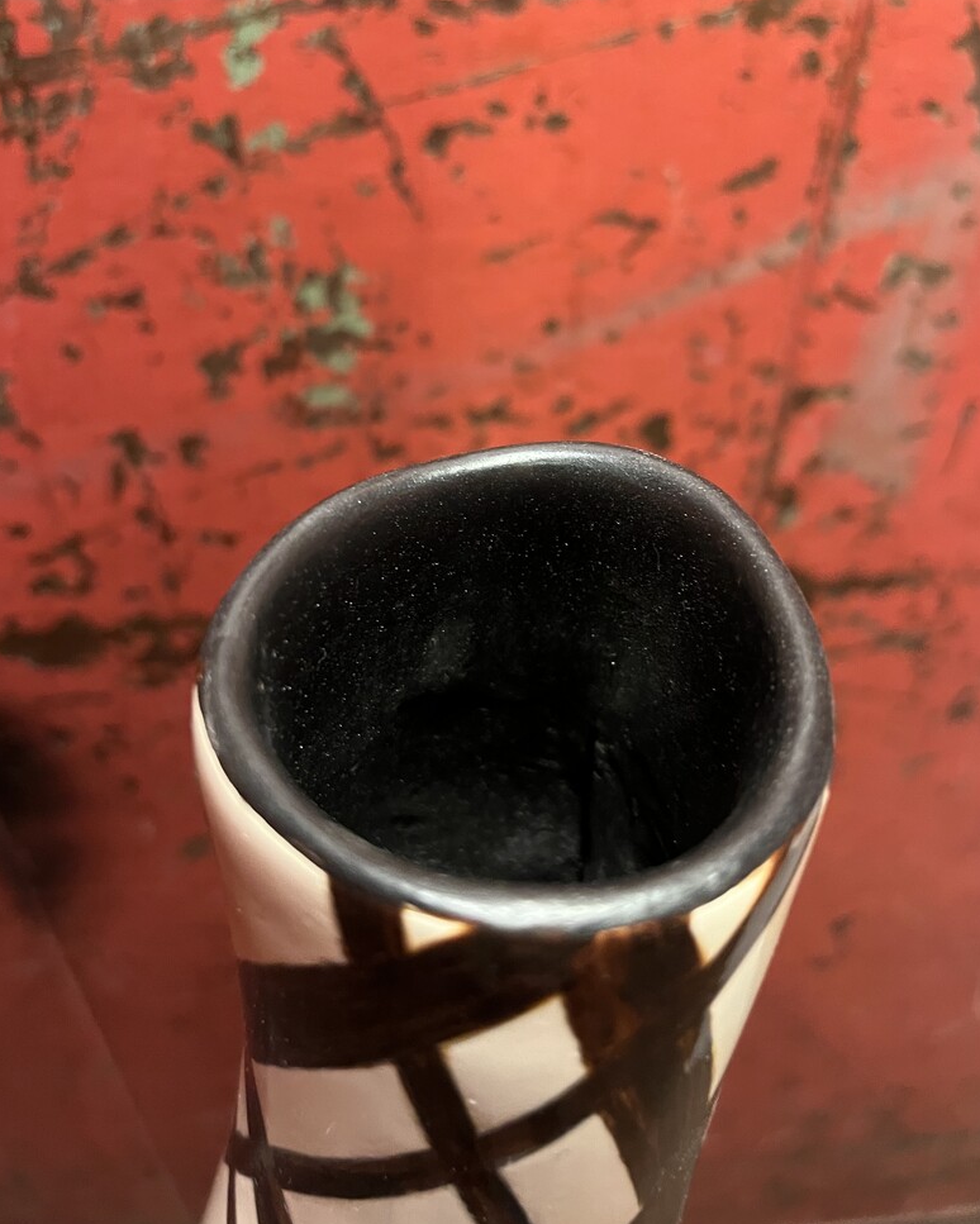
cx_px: 499
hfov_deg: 51.5
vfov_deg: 62.1
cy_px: 568
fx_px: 1015
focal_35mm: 28
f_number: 1.6
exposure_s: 1/25
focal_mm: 5.1
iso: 640
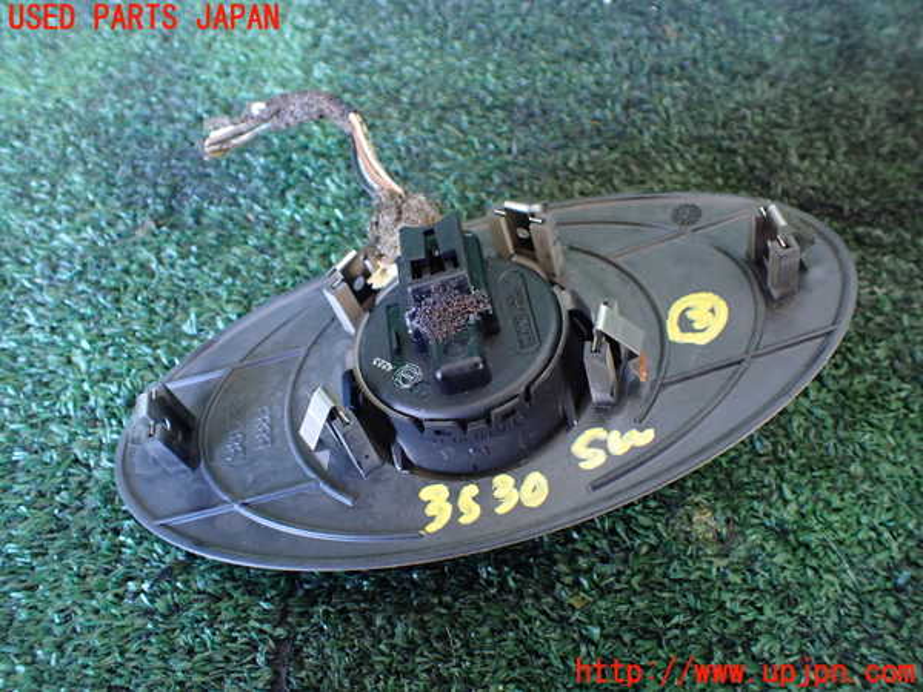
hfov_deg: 60.0
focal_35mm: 30
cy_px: 346
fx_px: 800
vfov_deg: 46.8
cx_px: 462
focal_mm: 5.4
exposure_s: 1/40
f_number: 2.3
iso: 800
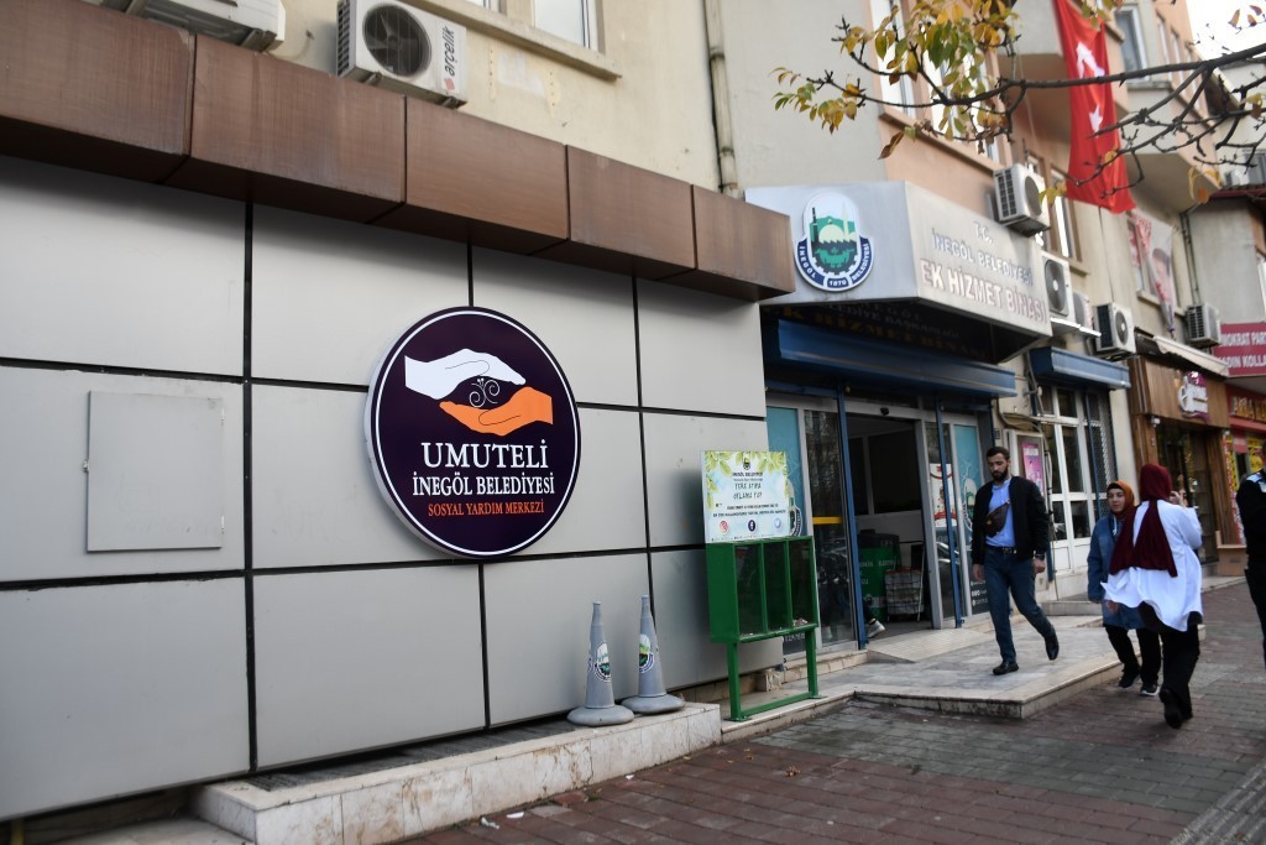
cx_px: 633
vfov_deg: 47.9
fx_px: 950
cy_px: 422
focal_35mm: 27
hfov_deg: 67.4
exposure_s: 1/160
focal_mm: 18
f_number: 5.6
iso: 250
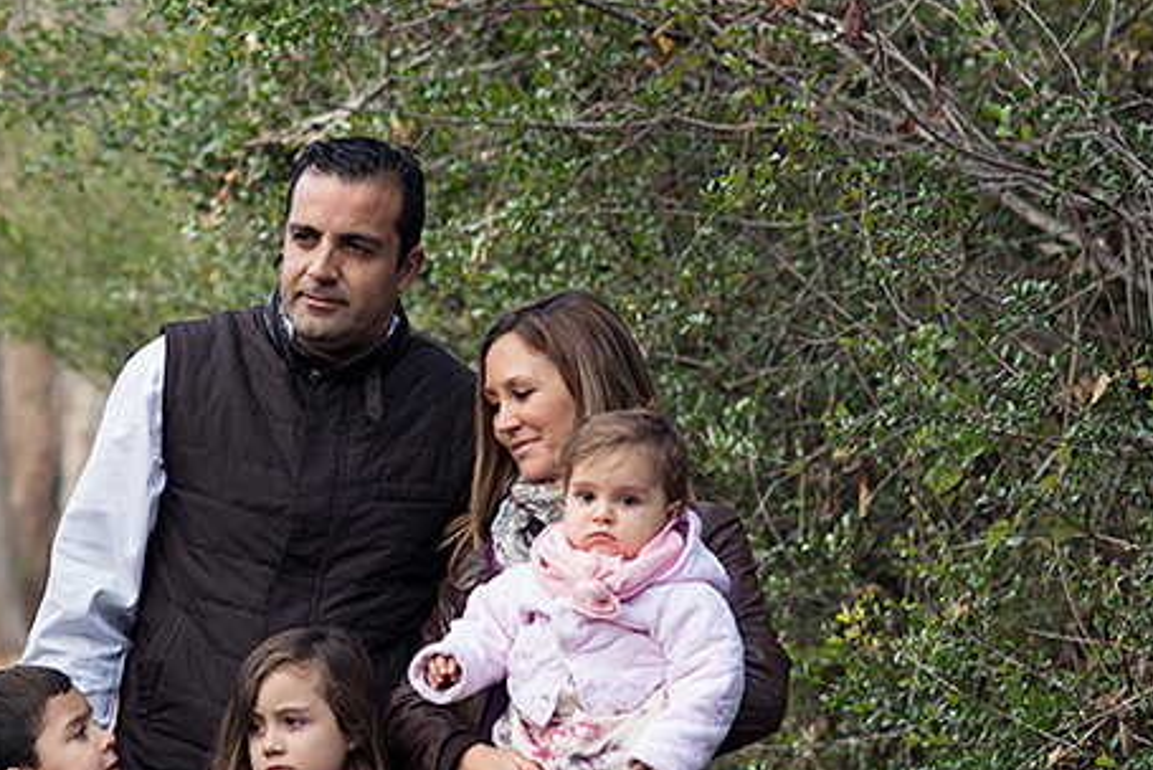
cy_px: 548
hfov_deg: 12.2
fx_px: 5384
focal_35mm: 168
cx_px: 436
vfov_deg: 8.2
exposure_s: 1/800
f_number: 2.8
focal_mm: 85
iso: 500
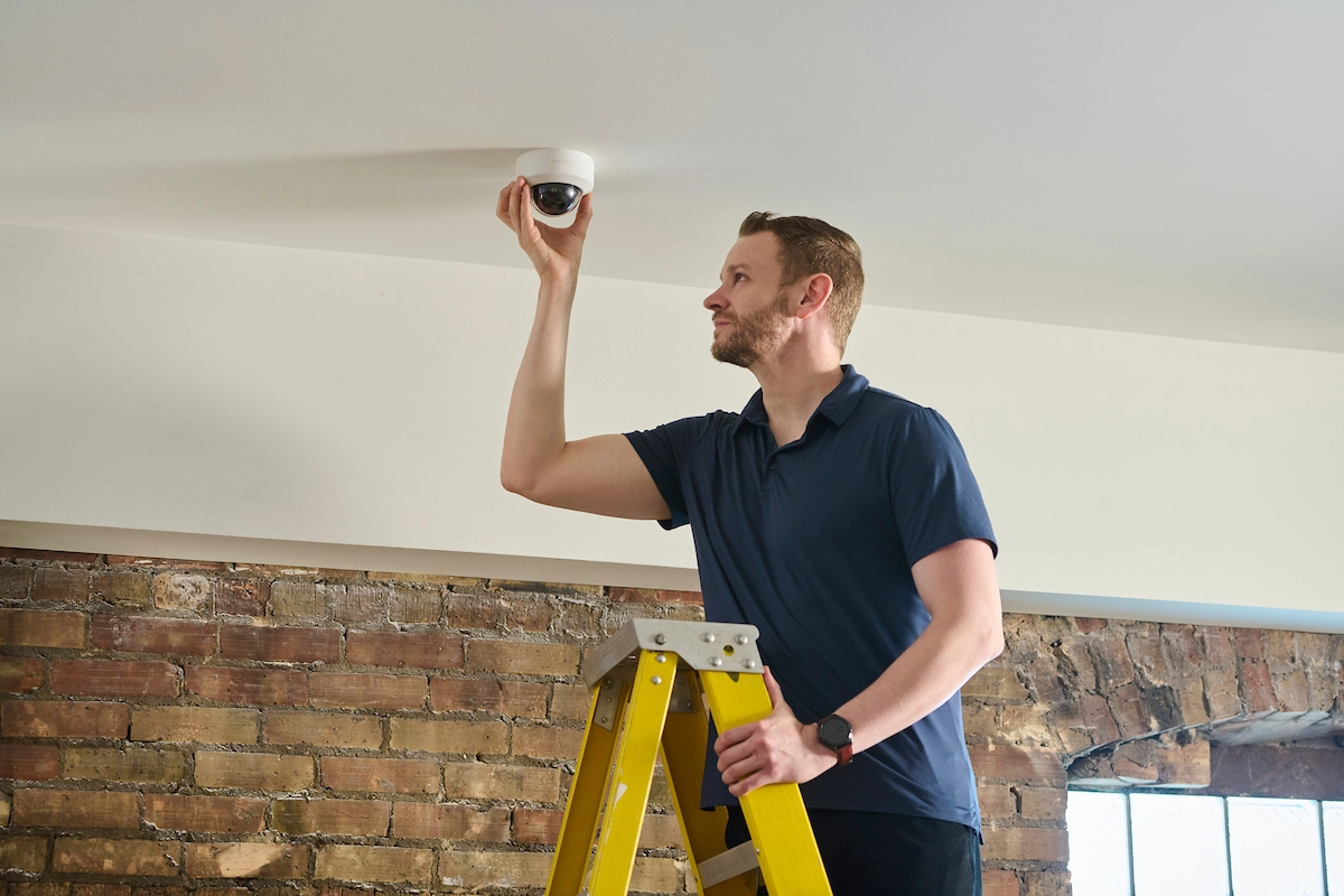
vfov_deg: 18.2
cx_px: 672
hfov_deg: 27.0
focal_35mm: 75
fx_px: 2800
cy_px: 448
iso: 1000
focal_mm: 75
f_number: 4
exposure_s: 1/80
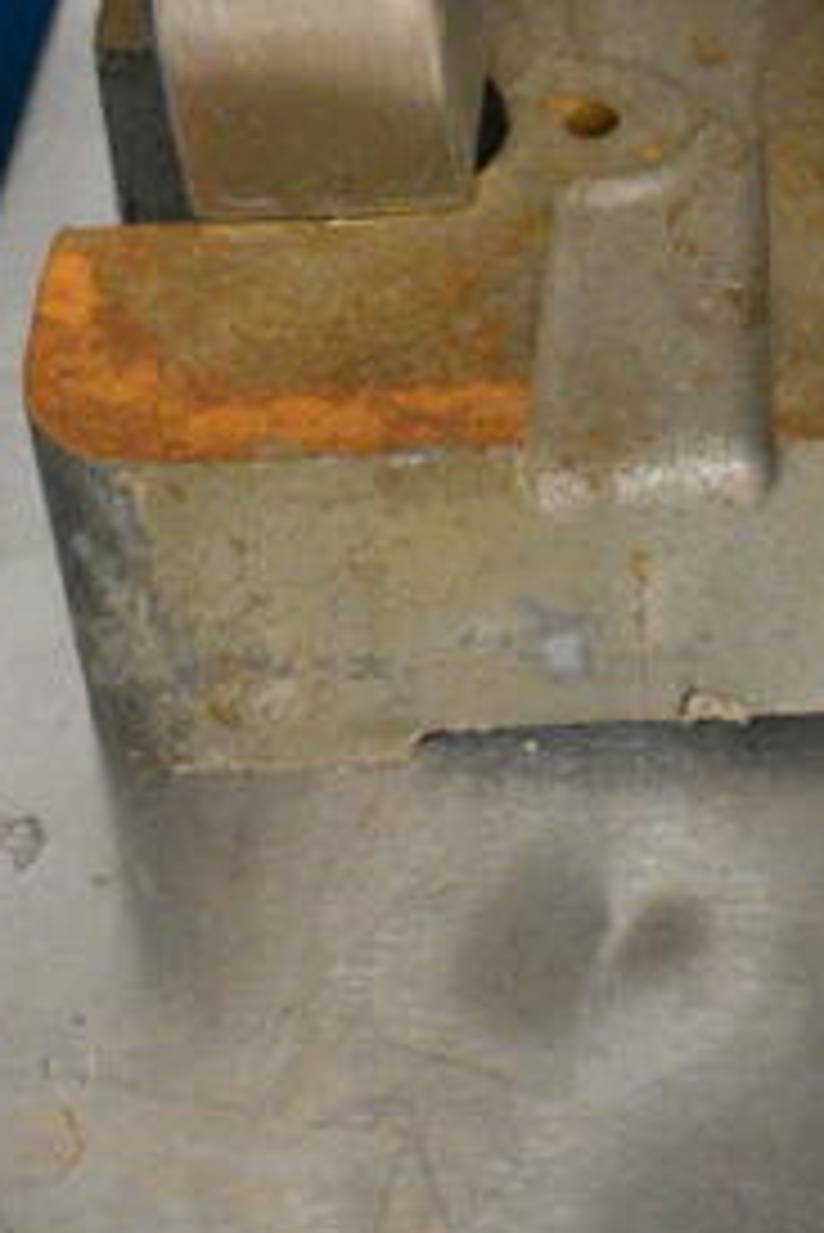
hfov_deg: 11.2
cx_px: 955
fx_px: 4114
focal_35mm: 120
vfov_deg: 16.1
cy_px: -394
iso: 6400
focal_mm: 24
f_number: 5.6
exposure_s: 1/125
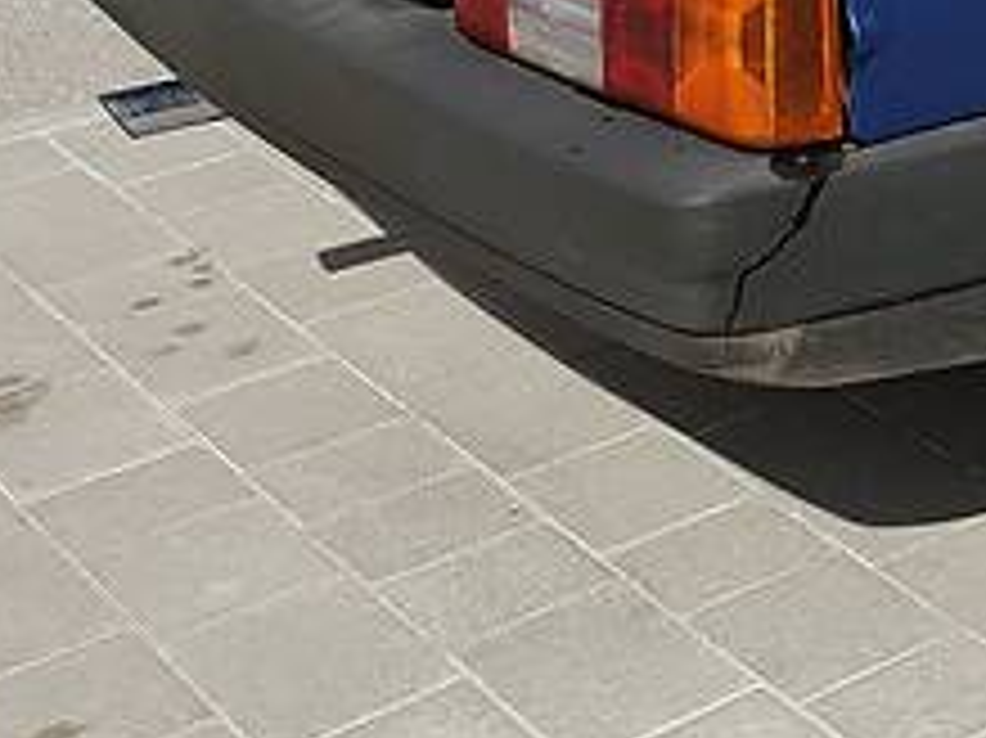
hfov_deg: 17.2
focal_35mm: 95
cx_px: 1742
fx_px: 2704
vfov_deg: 14.6
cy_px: -346
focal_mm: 4.3
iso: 50
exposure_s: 1/1503
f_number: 2.4
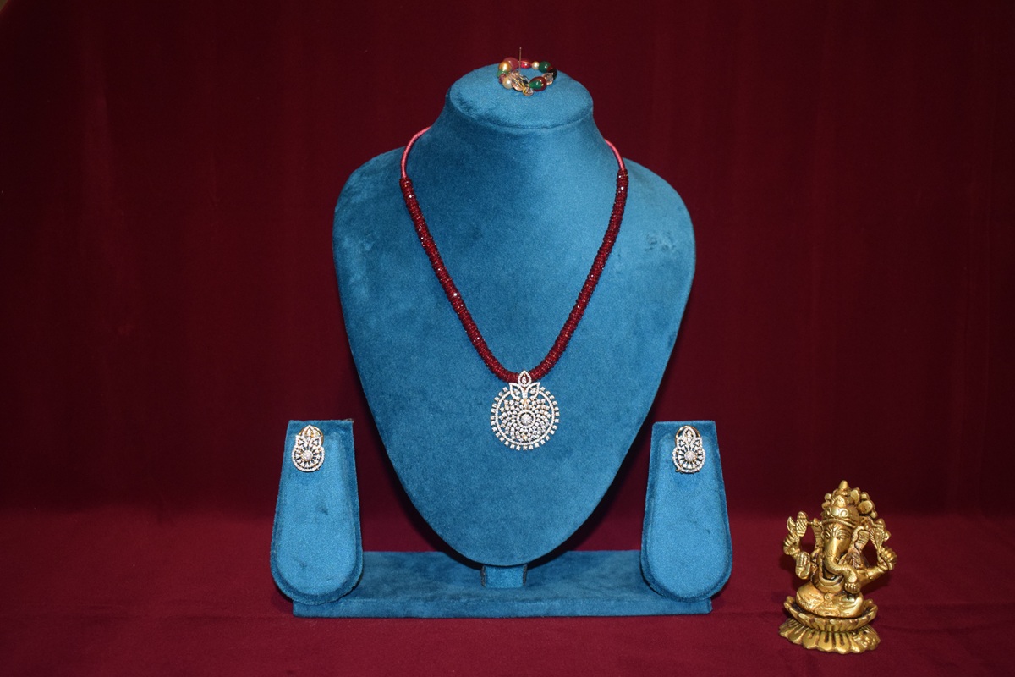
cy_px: 338
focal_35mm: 44
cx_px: 508
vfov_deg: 30.8
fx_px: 1226
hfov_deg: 45.0
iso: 1400
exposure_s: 1/60
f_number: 4.2
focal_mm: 29
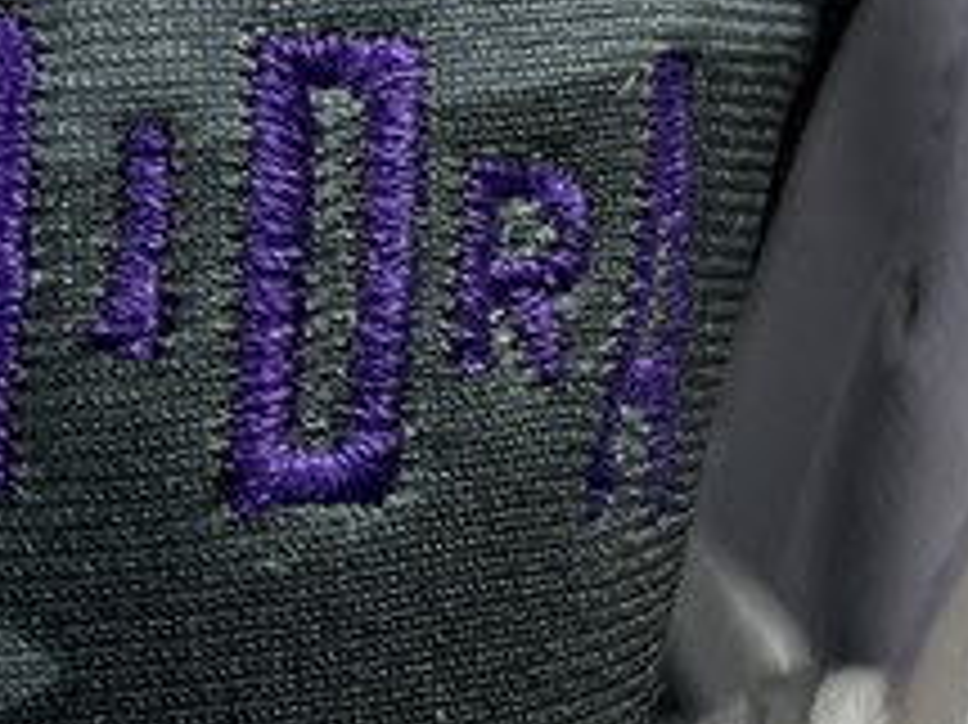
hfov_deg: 15.8
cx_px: -149
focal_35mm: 121
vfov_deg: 12.2
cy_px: 175
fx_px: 3382
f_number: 1.6
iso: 40
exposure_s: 1/100
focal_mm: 4.2
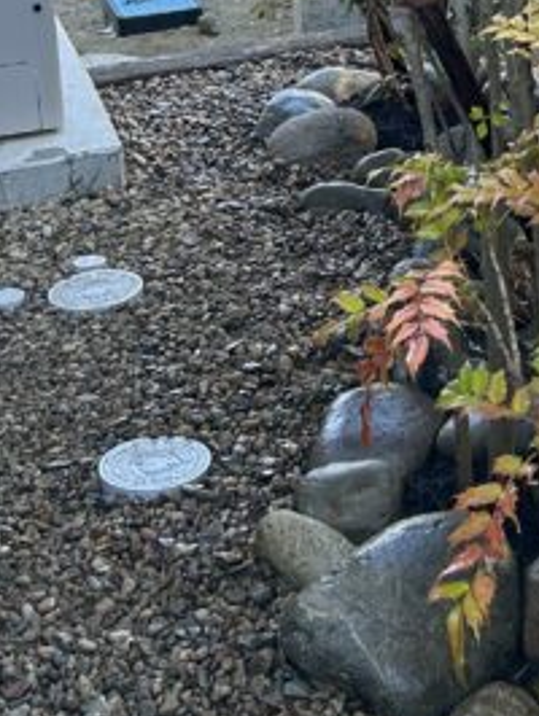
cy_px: -156
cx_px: 555
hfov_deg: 14.5
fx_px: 2073
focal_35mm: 100
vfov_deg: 18.5
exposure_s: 1/351
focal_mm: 5.7
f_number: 1.5
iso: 50
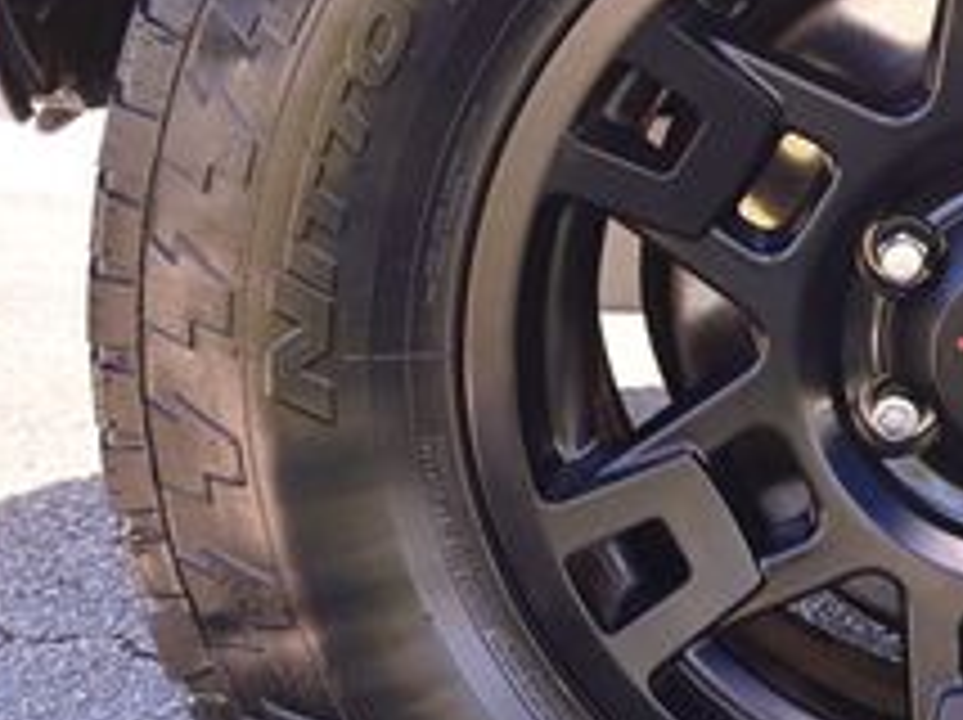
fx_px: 2576
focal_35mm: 93
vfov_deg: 15.9
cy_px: 288
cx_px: 1022
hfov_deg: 20.3
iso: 100
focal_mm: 21.5
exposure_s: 1/80
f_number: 5
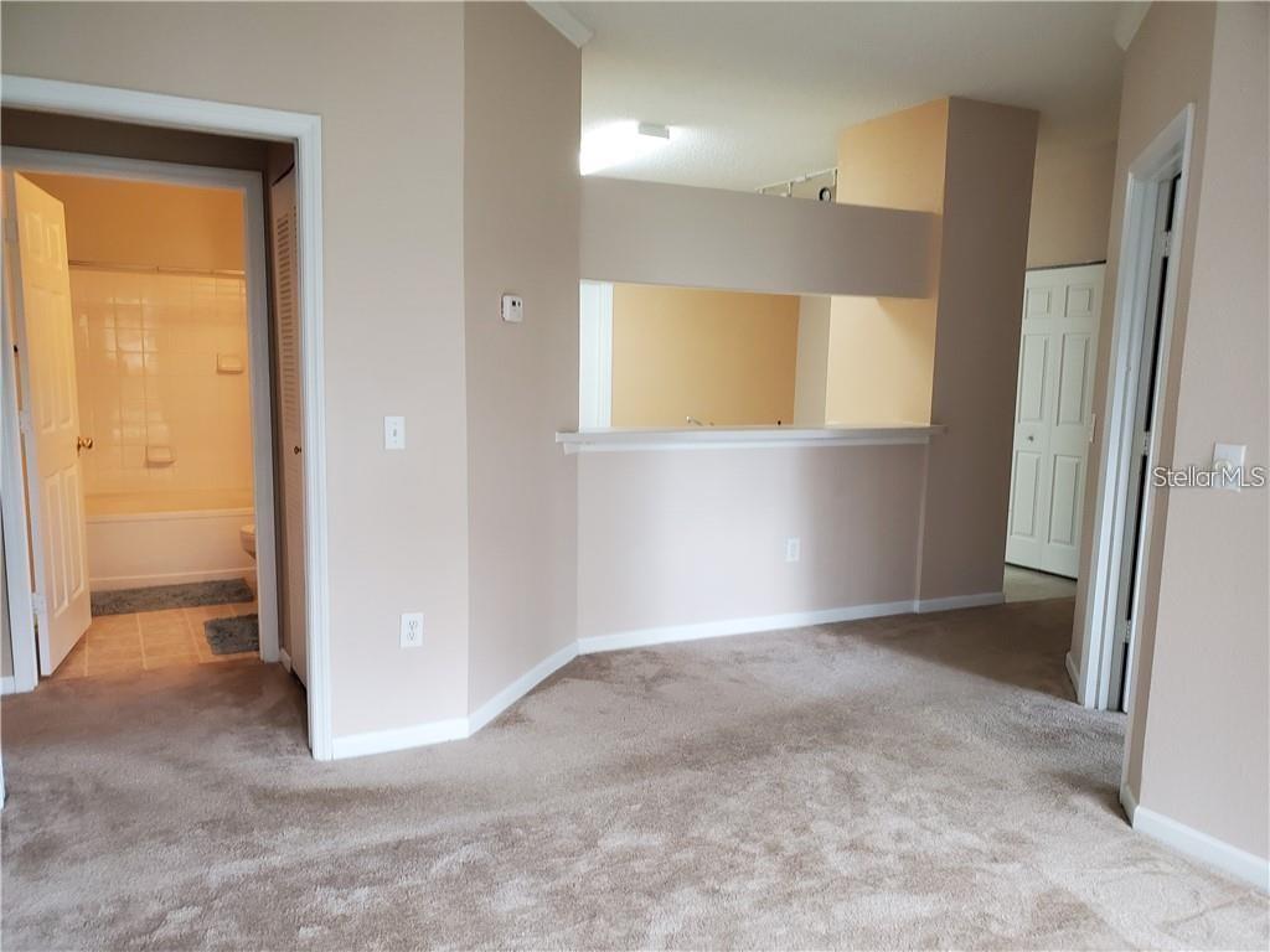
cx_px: 635
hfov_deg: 67.3
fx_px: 954
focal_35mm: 26
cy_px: 476
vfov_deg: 53.1
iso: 250
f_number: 2.4
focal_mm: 4.3
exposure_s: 1/40
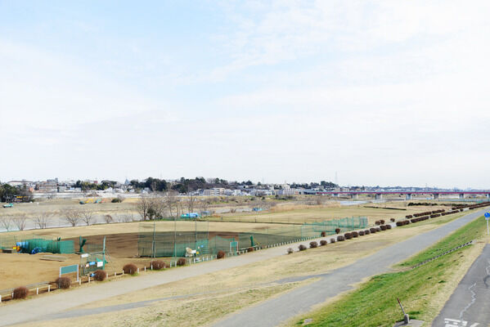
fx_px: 477
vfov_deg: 37.9
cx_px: 245
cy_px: 164
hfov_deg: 54.4
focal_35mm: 35
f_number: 8
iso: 100
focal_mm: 35
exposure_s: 1/250
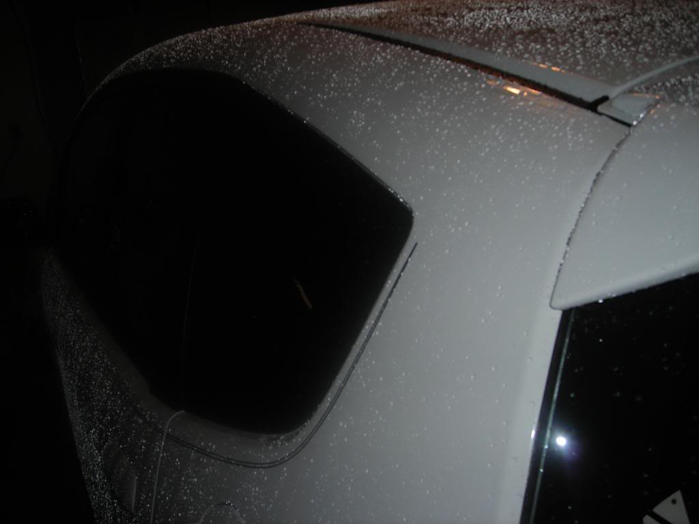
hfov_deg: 49.0
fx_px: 767
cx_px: 350
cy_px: 262
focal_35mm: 38
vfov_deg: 37.7
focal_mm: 6.3
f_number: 3.2
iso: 50
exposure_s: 1/60.1
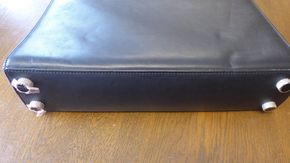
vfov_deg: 40.2
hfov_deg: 66.0
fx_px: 223
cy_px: 80
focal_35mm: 29
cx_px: 152
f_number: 3.3
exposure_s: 1/20
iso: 400
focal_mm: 4.3
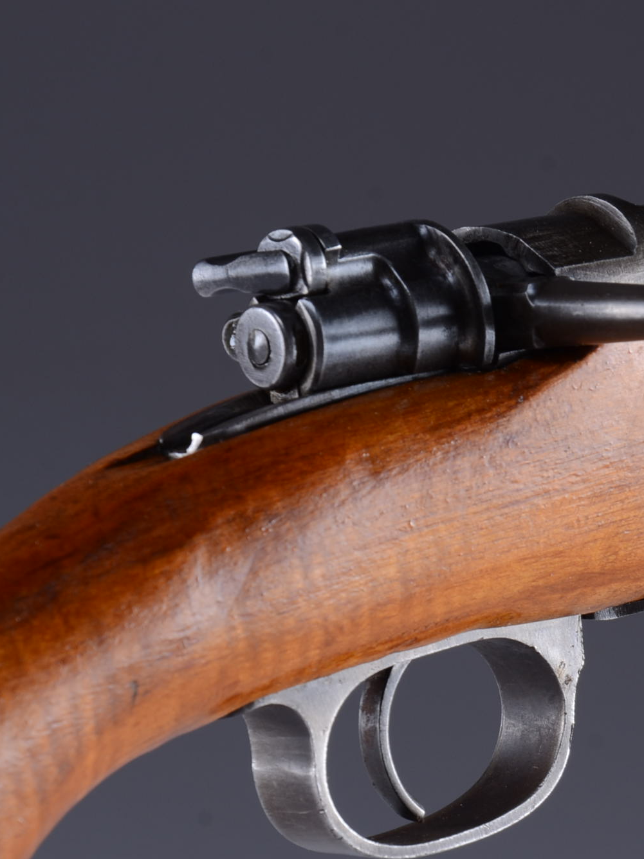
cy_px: 474
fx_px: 6919
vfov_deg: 7.1
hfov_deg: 5.3
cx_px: 647
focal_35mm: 279
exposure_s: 1/50
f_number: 13
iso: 125
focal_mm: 105
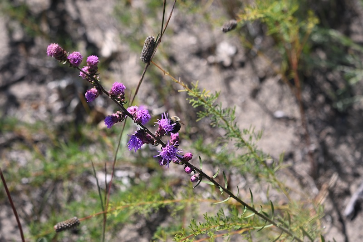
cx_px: 182
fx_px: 1280
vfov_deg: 10.8
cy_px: 121
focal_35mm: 127
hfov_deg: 16.1
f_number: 5.6
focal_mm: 85
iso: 100
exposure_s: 1/400
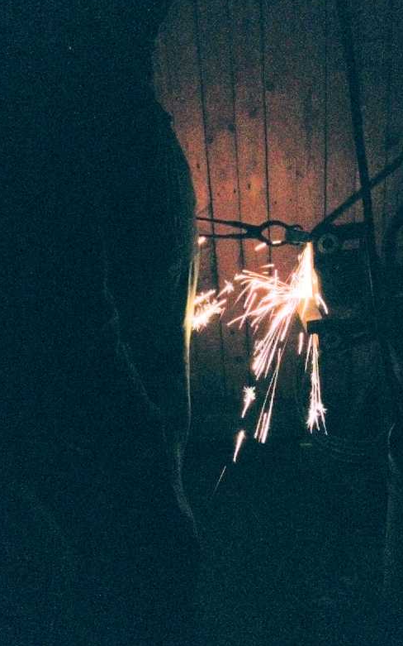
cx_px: 216
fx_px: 668
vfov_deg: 51.5
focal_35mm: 38
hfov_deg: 33.6
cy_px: 323
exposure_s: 1/15
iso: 800
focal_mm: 4.28
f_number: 2.4
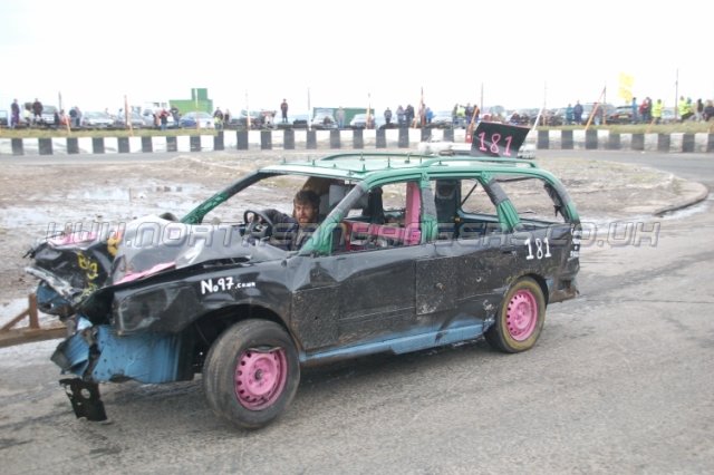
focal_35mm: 39
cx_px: 357
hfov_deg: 49.6
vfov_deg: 34.2
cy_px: 238
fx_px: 773
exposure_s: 1/200
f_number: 4.2
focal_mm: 26
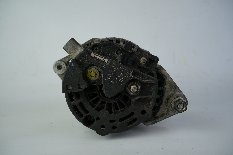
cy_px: 78
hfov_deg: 61.9
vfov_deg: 43.6
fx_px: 194
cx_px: 116
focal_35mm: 30
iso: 200
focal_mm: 30
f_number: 8
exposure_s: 1/160
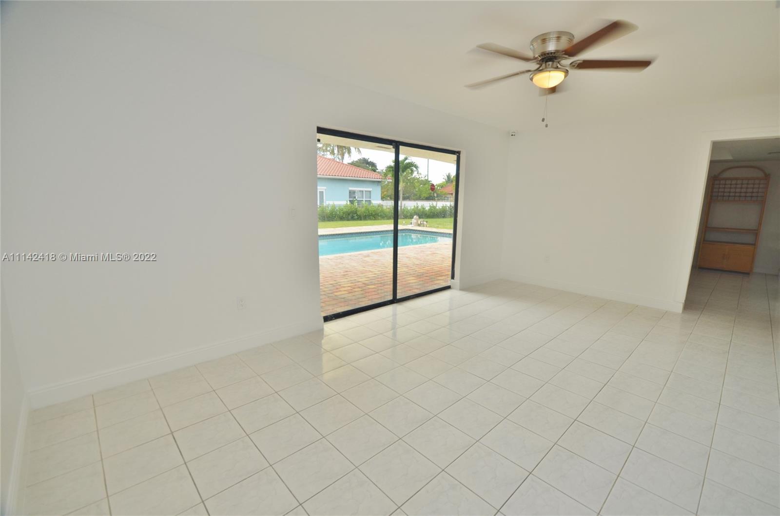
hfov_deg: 95.1
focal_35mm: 16
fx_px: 357
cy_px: 258
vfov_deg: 71.8
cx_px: 390
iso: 200
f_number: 5
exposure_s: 1/60
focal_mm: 11
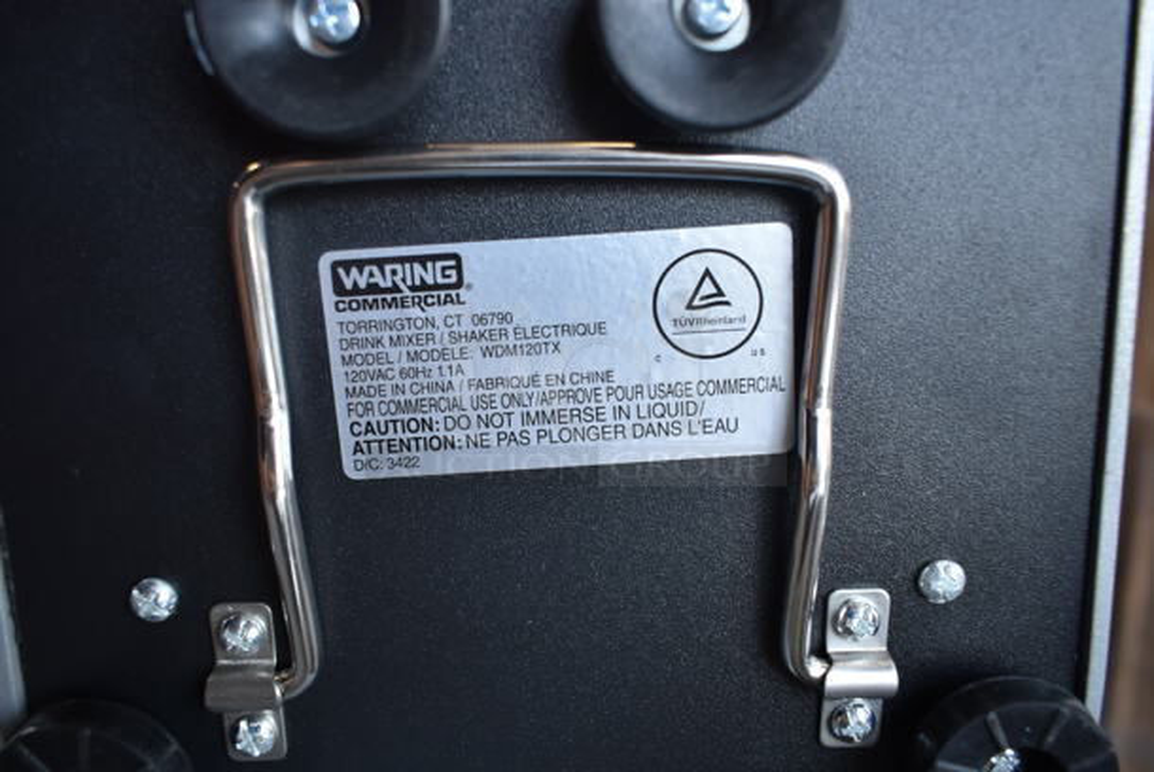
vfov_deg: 48.0
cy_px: 386
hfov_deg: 67.3
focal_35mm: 27
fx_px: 866
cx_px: 577
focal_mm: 18
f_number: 3.5
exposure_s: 1/125
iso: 450
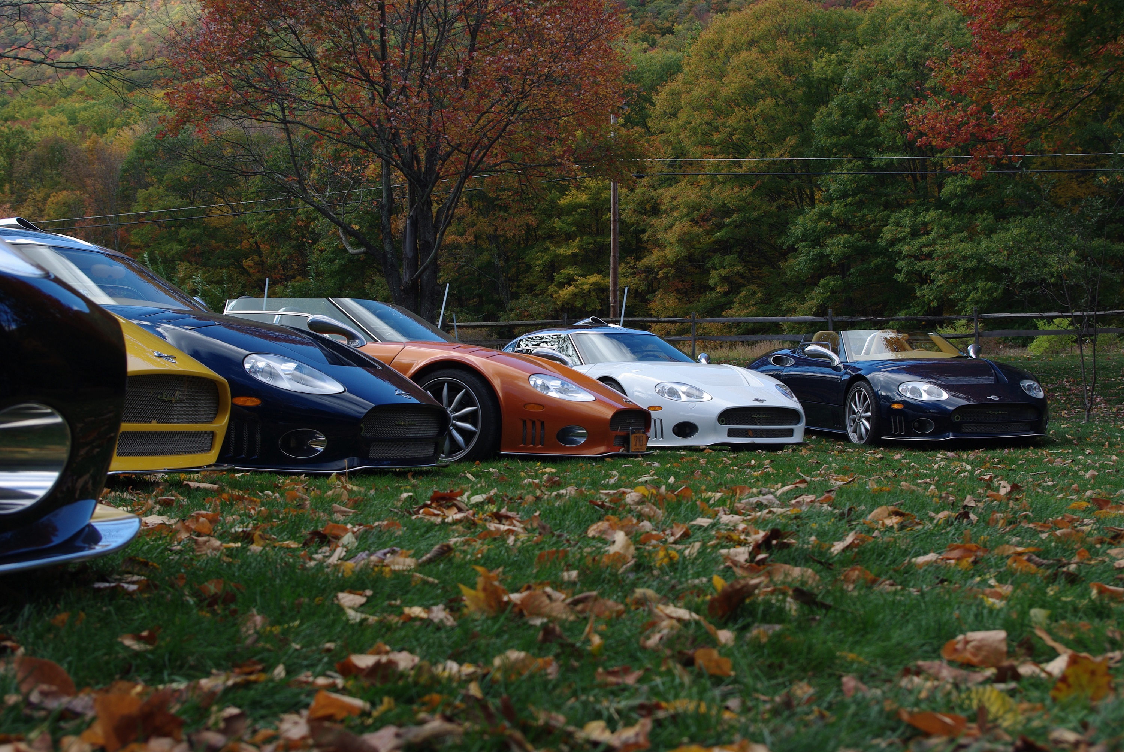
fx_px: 1438
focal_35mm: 46
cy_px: 376
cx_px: 562
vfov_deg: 29.3
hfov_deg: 42.7
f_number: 6.7
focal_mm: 30.63
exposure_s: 1/90
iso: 100
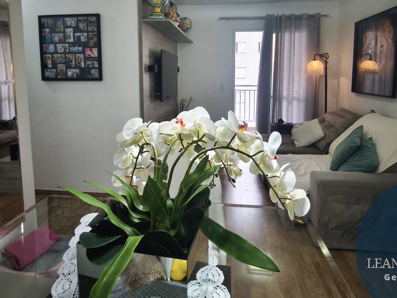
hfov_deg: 71.6
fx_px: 275
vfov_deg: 55.6
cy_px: 100
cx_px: 198
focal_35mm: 24
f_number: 2.2
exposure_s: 1/30
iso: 250
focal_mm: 1.91
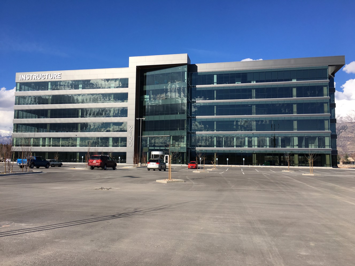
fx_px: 297
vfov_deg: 48.2
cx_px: 178
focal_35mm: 29
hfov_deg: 61.7
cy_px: 133
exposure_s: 1/1876
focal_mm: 4.15
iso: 25
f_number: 2.2
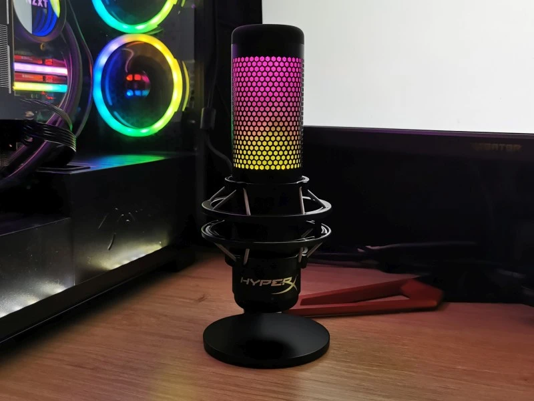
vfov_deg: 37.7
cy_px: 200
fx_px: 586
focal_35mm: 38
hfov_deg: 49.0
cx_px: 267
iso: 125
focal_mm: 5.56
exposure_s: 1/100
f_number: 1.6
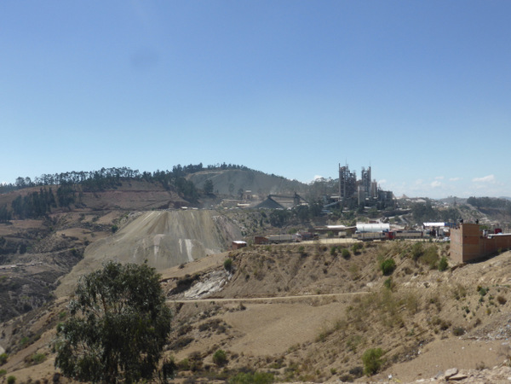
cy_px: 192
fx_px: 635
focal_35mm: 43
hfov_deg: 43.9
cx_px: 256
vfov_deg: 33.6
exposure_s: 1/1300
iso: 100
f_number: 3.9
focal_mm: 7.4
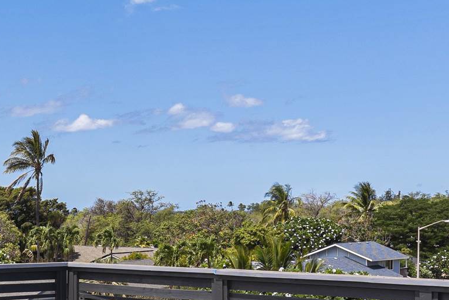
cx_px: 85
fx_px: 848
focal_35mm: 68
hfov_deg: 29.0
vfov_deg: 19.9
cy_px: 229
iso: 100
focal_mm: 17
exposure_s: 1/80
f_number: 8
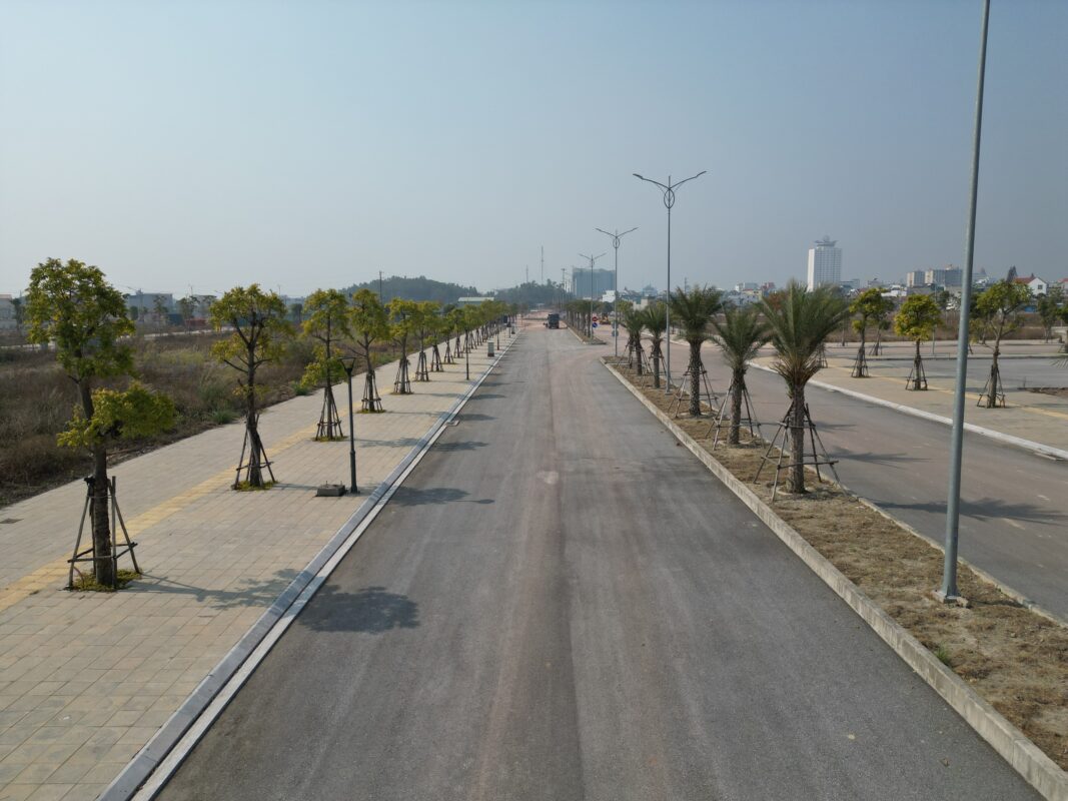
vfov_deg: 56.8
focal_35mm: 24
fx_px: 740
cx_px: 534
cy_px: 400
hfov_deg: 71.6
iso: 100
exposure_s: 1/4000
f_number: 1.7
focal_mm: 6.72
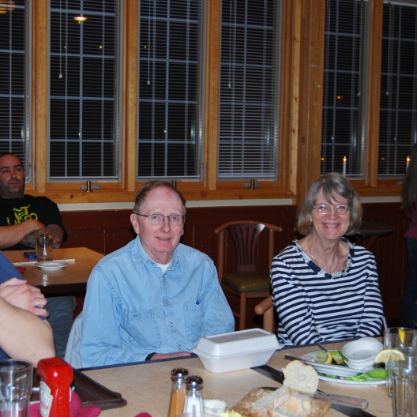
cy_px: 210
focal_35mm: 58
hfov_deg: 29.4
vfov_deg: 29.6
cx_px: 152
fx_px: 790
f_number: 4.2
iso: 200
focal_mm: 30
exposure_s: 1/60
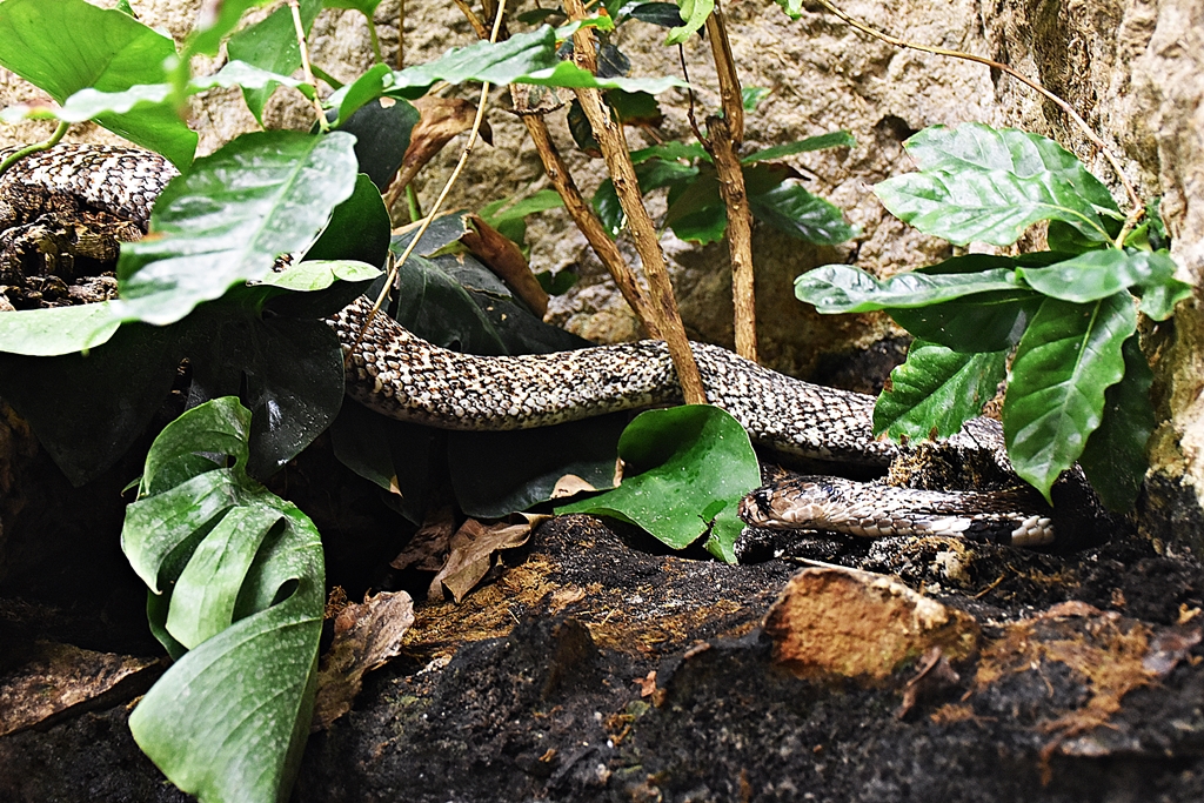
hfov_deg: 38.9
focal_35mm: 51
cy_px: 402
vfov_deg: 26.5
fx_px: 1706
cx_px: 602
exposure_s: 1/60
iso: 2000
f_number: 4.2
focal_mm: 34
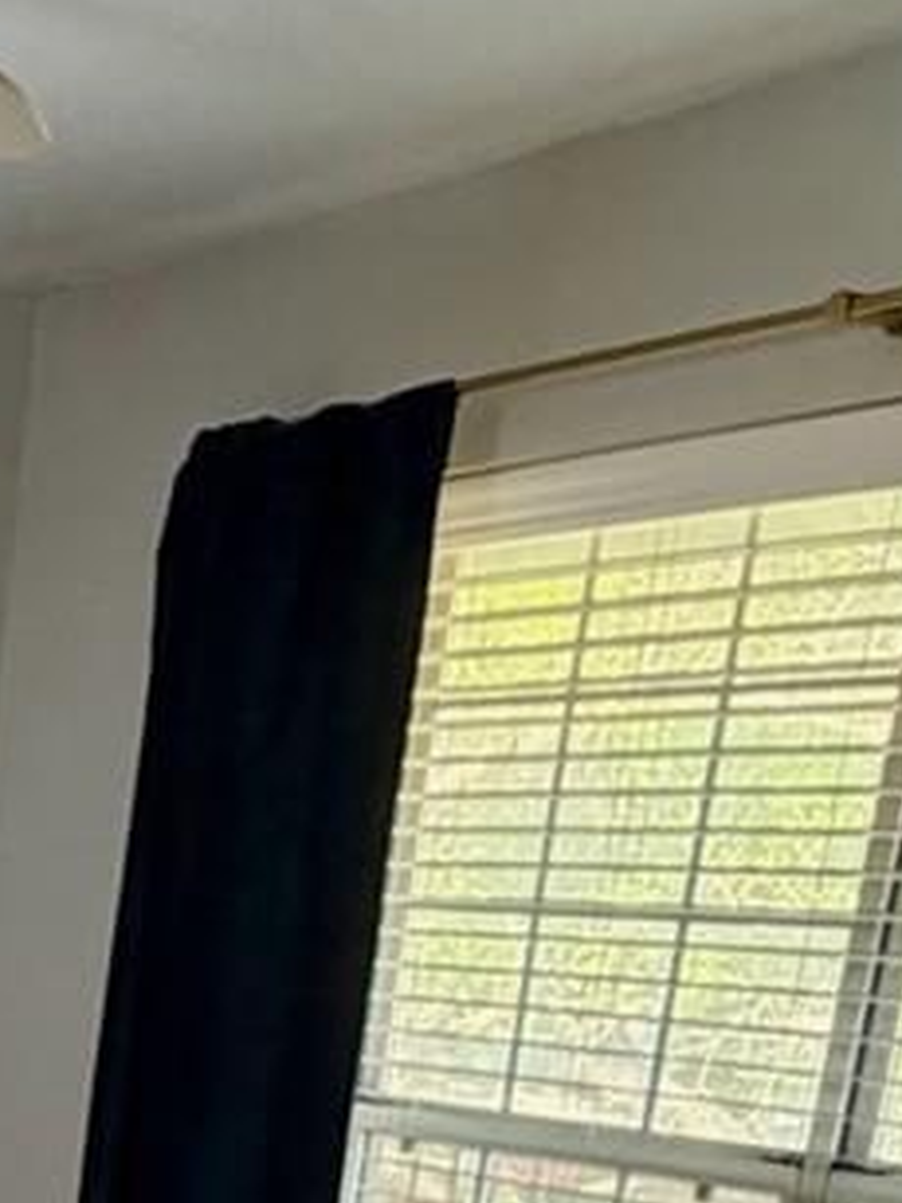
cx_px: -800
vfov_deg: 24.2
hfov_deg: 16.8
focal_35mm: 70
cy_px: 1583
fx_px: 2434
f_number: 2.2
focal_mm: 2.22
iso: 320
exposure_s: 1/60
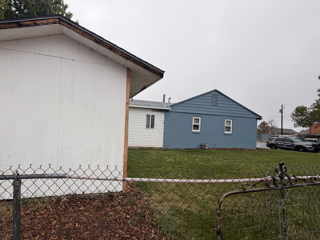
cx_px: 129
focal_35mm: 17
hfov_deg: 89.9
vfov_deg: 74.6
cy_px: 130
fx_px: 157
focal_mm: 2.22
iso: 40
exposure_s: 1/770
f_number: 2.2
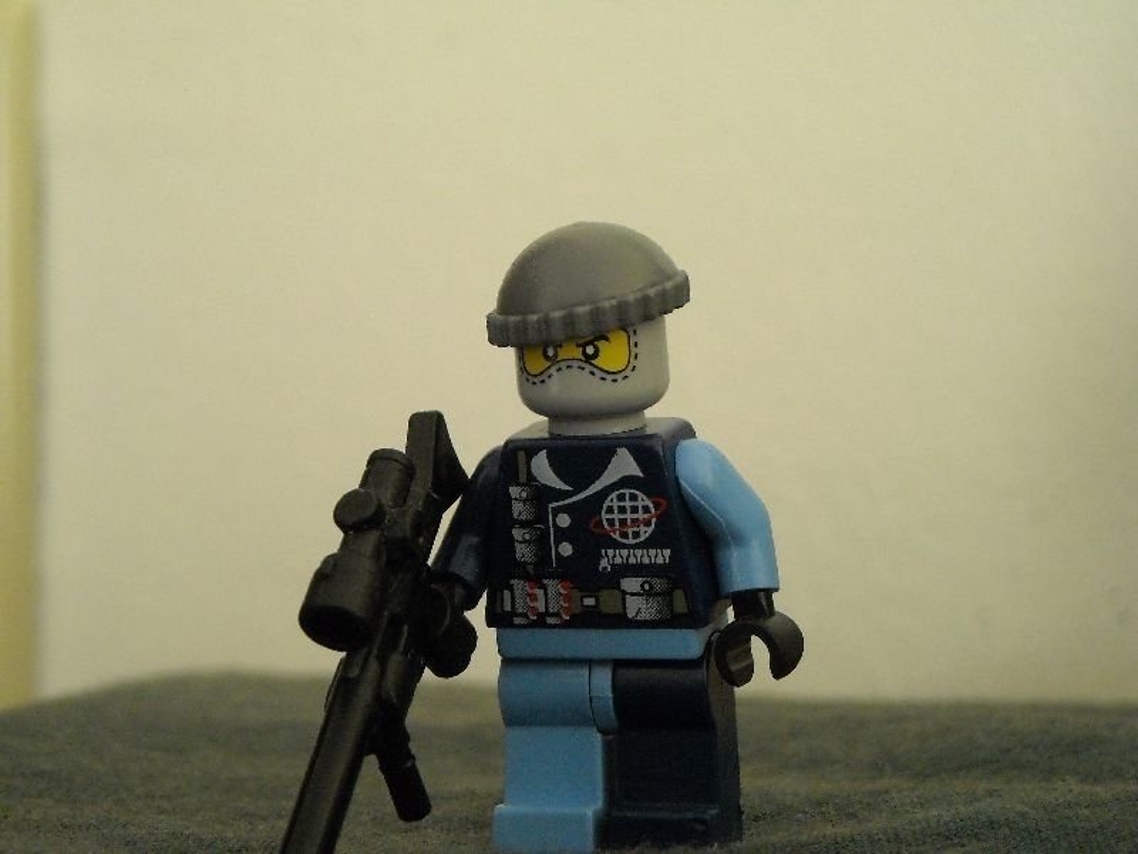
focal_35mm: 105
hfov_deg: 18.7
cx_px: 569
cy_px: 427
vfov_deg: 14.1
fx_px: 3452
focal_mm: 17.1
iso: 400
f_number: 4.7
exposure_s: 1/16
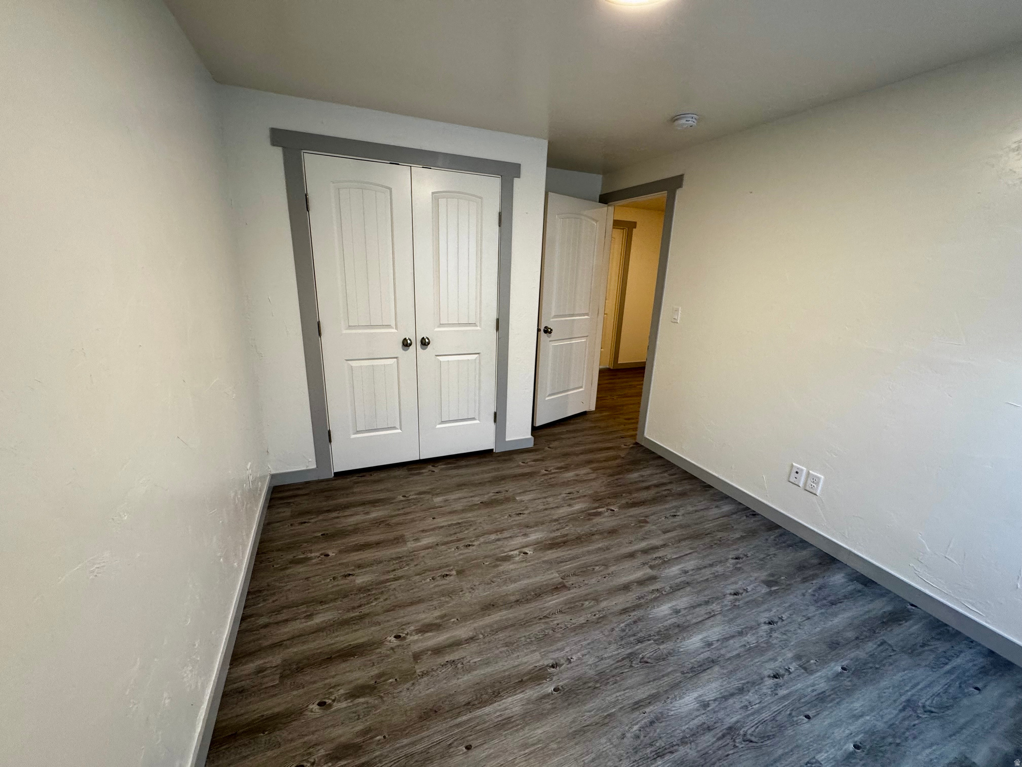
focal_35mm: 14
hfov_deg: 102.1
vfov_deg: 85.7
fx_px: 413
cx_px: 511
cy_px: 384
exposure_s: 1/60
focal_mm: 2.22
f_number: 2.2
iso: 250
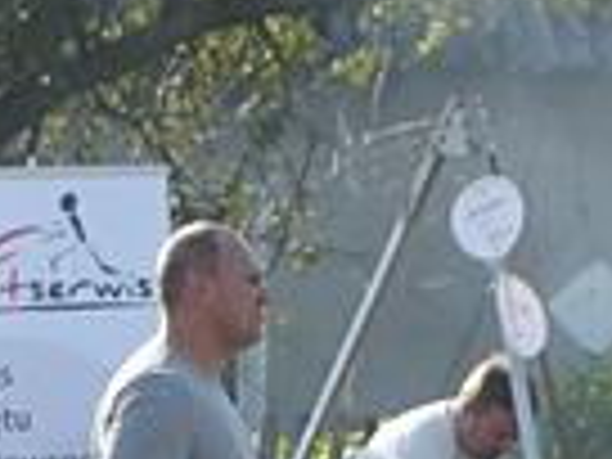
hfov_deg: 3.1
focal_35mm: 630
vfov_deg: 2.4
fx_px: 11138
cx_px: 666
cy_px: 947
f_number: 8
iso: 800
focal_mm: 70
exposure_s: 1/1000
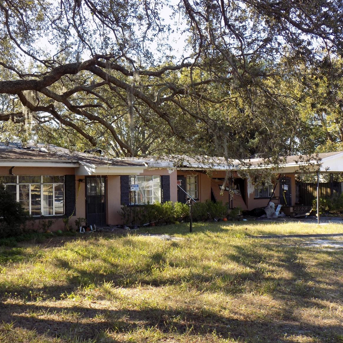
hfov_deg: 40.9
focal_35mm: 41
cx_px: 160
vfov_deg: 40.9
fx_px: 460
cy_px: 168
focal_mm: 6.1
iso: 80
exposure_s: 1/160
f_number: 3.4
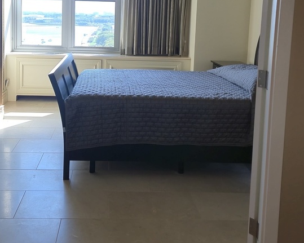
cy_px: 58
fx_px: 405
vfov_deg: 32.7
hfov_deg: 41.0
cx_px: 120
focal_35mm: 45
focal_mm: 5.4
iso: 25
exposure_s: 1/149
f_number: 1.8
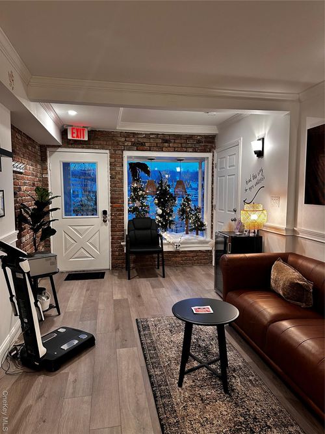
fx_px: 301
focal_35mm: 24
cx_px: 162
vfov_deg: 71.6
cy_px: 217
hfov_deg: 56.8
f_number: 1.78
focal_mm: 6.86
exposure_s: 1/60
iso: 250
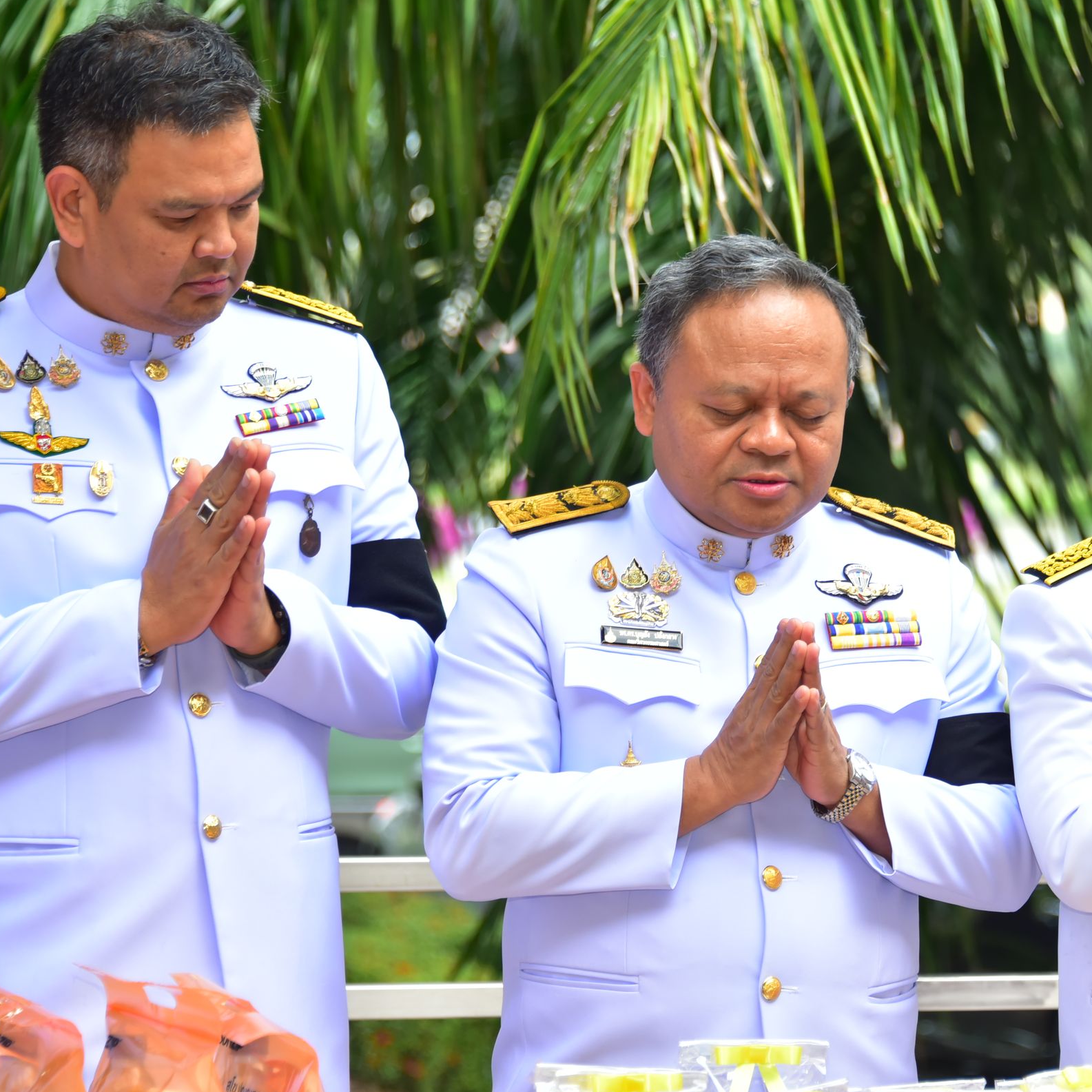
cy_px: 536
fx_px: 6460
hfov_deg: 9.7
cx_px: 745
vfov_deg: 9.7
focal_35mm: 181
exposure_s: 1/200
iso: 800
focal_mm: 135
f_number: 5.6
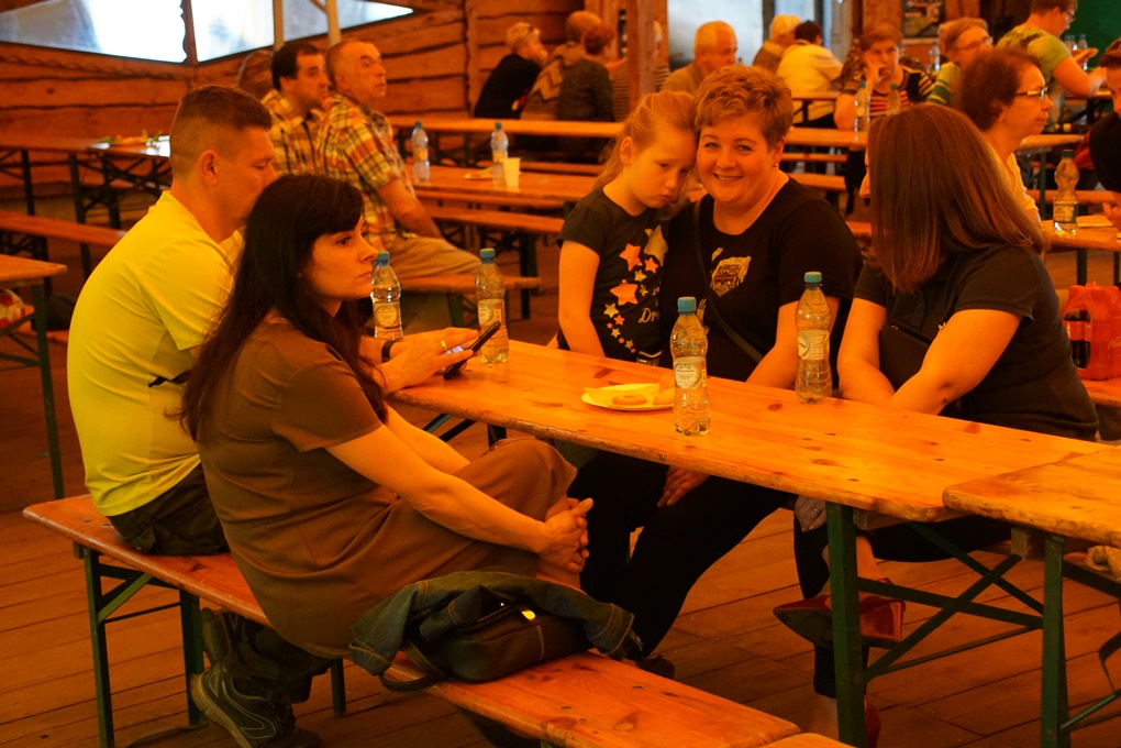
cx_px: 560
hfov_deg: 29.9
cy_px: 374
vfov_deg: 20.2
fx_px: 2102
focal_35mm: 68
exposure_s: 1/60
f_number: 4.5
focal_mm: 45
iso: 3200
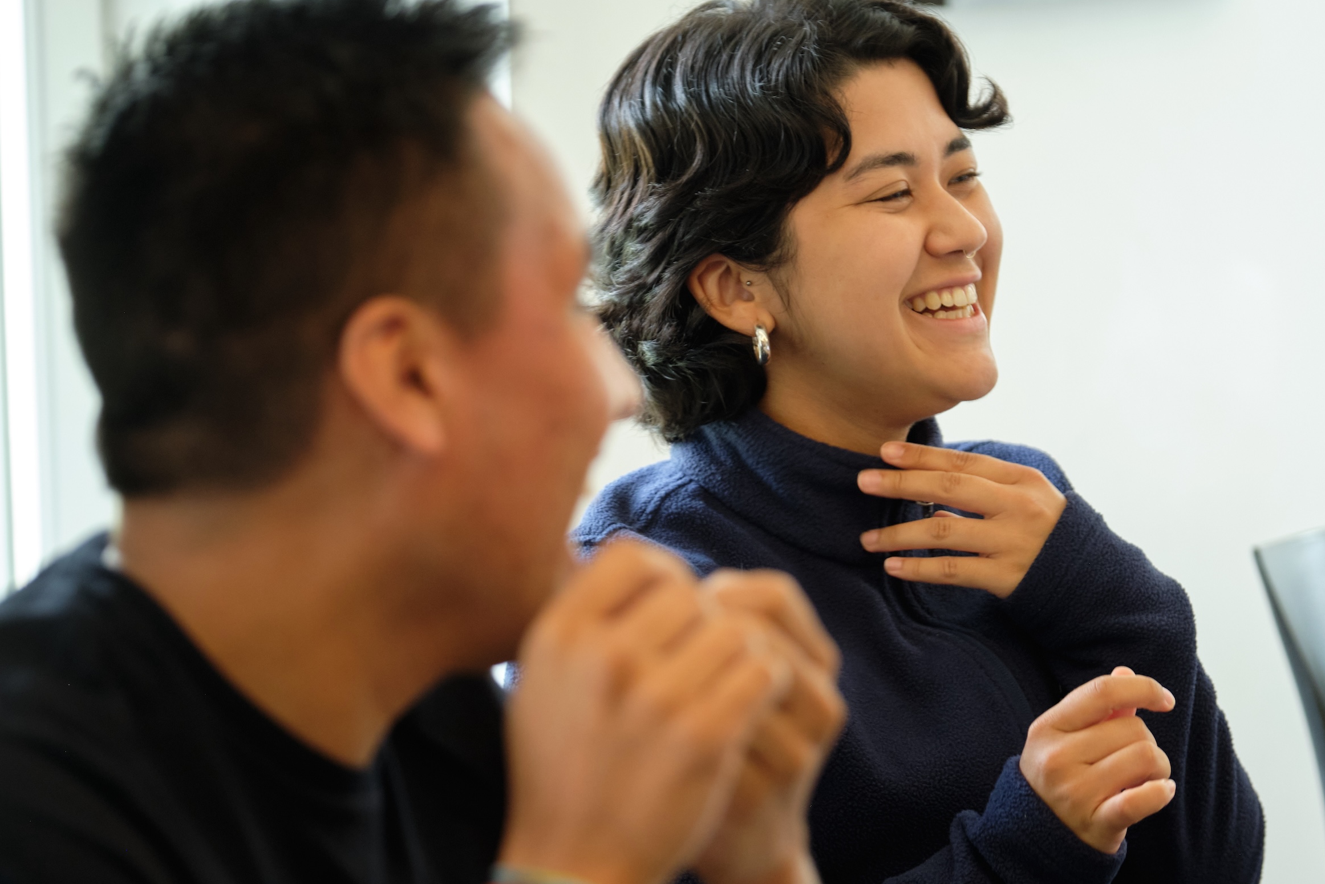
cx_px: 785
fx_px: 5815
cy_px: 535
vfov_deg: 8.7
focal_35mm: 158
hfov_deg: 13.0
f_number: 2.8
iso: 800
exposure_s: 1/160
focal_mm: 83.8
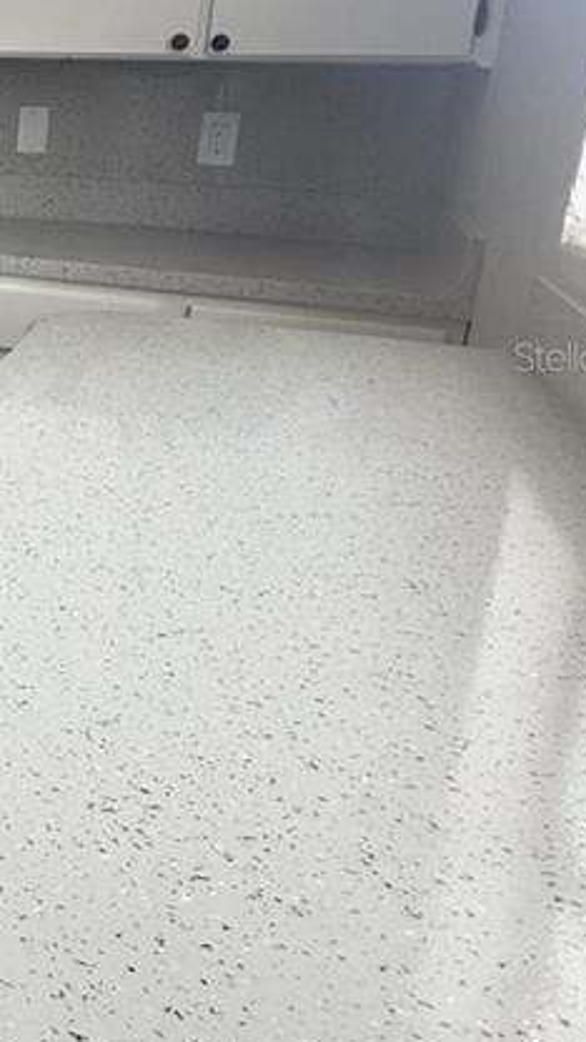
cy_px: 356
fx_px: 1215
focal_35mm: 44
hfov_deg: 20.3
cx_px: -436
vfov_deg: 45.8
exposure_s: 1/99
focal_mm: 2.22
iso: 50
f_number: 2.2
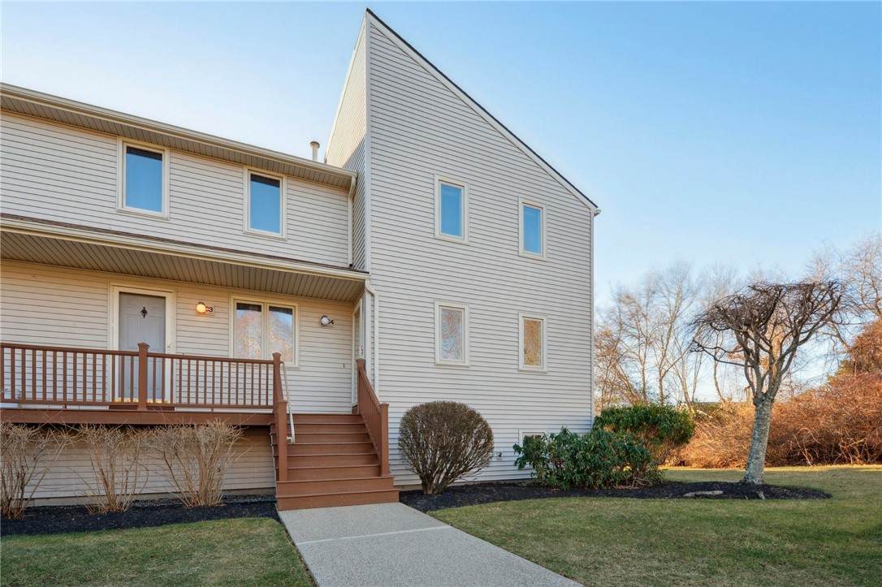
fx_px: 392
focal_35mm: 16
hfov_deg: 96.8
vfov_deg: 73.7
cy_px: 294
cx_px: 441
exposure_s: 1/125
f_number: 11
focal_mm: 16
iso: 400
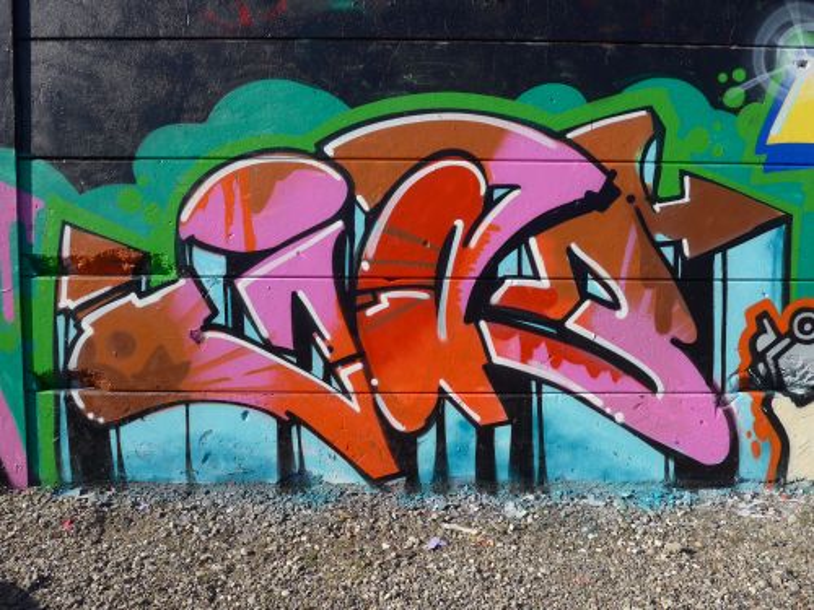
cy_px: 305
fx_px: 682
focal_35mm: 29
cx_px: 407
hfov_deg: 61.7
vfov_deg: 48.2
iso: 80
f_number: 2.8
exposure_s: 1/1600
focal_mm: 6
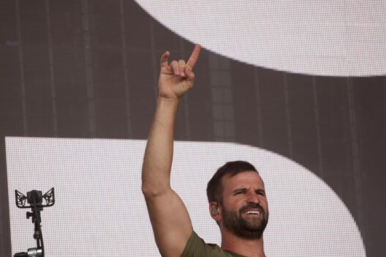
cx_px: 176
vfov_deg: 3.4
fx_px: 4384
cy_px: 141
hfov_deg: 5.0
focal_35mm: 409
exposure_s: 1/320
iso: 200
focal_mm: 188
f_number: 6.3
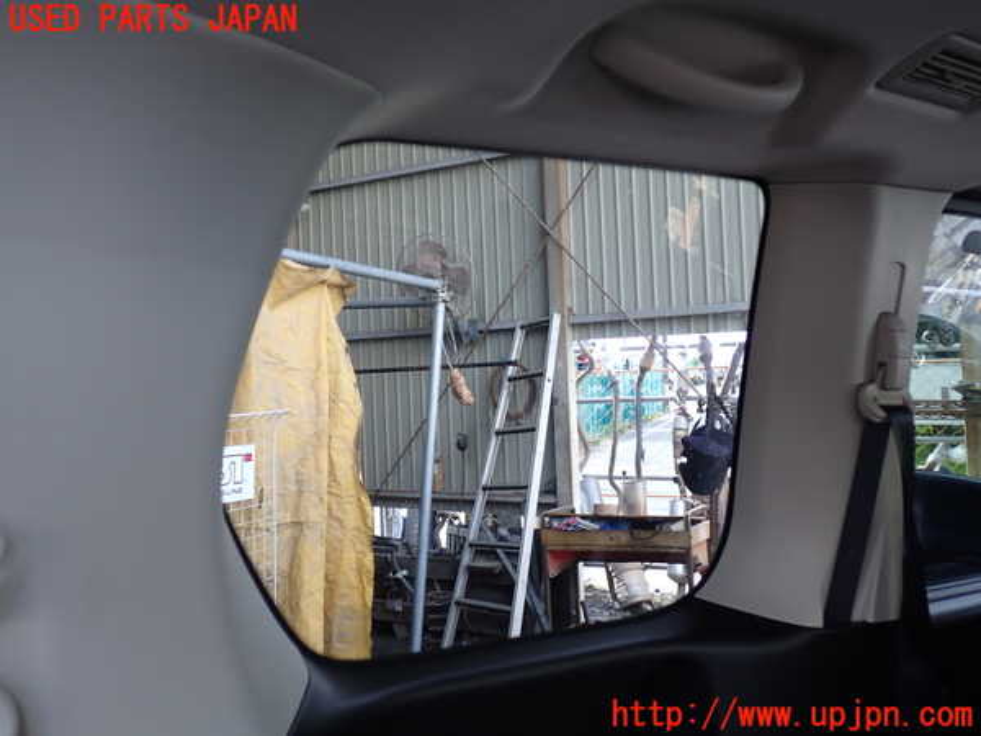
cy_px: 368
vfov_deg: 46.8
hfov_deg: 60.0
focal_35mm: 30
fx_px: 850
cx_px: 490
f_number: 2.3
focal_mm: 5.4
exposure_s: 1/60
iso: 100
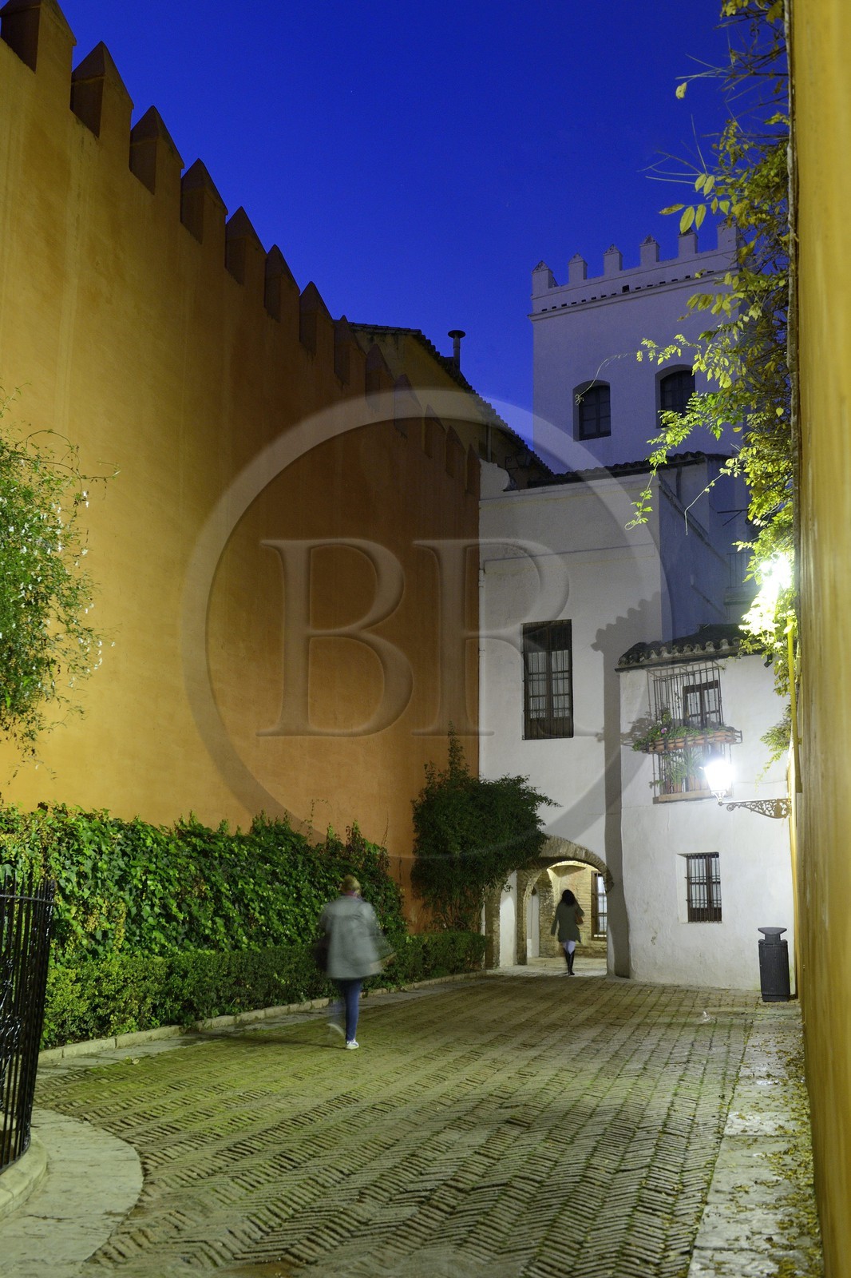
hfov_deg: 38.9
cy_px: 639
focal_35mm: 34
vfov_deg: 55.8
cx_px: 426
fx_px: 1206
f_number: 5.6
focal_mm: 34
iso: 1600
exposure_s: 1/4
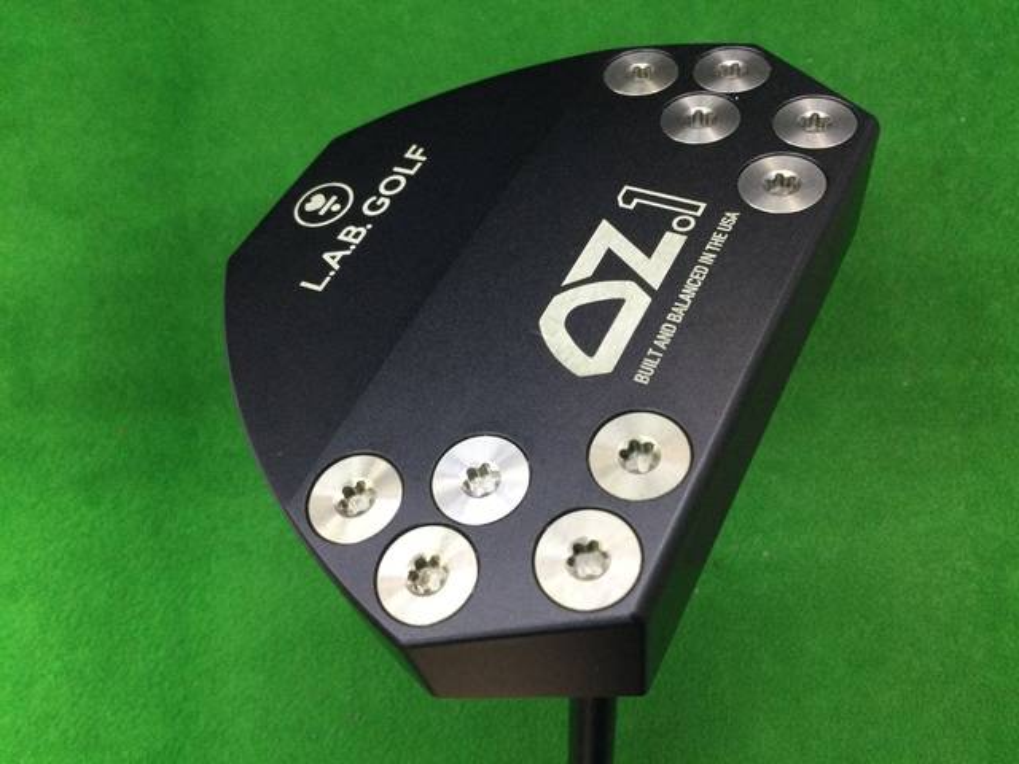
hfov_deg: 58.4
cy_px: 382
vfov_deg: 45.4
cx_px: 510
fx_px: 913
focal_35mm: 31
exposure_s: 1/30
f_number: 2.4
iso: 125
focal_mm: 3.3
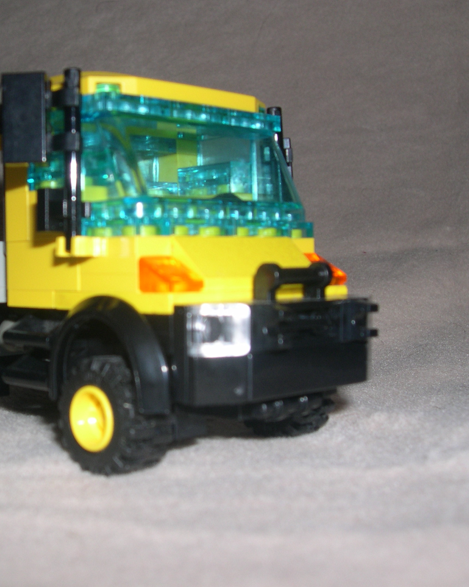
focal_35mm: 50
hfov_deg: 29.7
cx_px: 105
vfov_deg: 37.3
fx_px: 868
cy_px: 291
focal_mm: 8
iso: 100
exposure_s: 1/60
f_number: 7.6
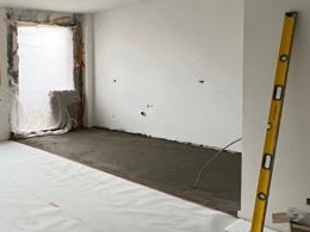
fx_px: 287
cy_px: 86
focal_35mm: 32
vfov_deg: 43.8
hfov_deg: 46.6
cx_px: -6
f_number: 1.8
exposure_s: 1/66
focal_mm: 1.57
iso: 250
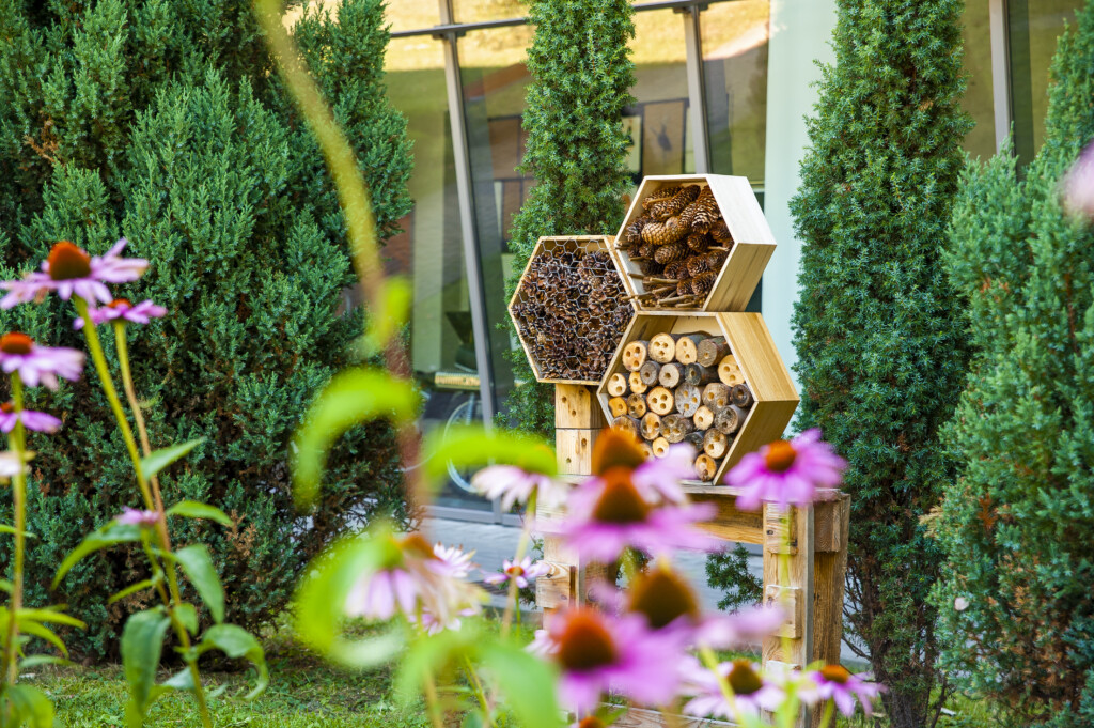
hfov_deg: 28.9
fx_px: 2125
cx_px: 547
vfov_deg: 19.4
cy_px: 364
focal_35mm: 70
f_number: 5.6
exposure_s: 1/160
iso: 800
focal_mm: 70
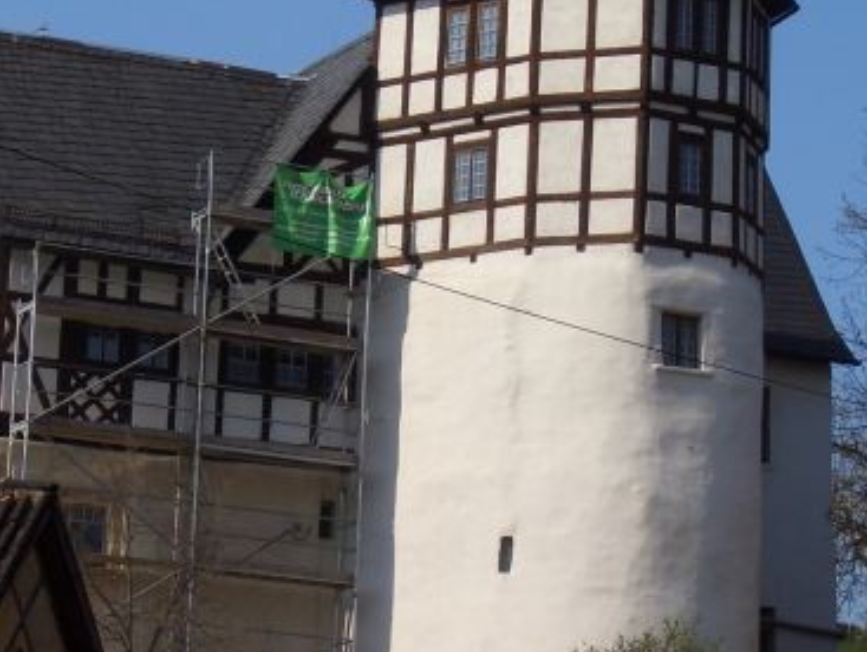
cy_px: 172
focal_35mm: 135
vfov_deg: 11.0
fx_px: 3385
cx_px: 413
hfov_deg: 14.6
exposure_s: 1/400
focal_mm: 10.2
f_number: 5.6
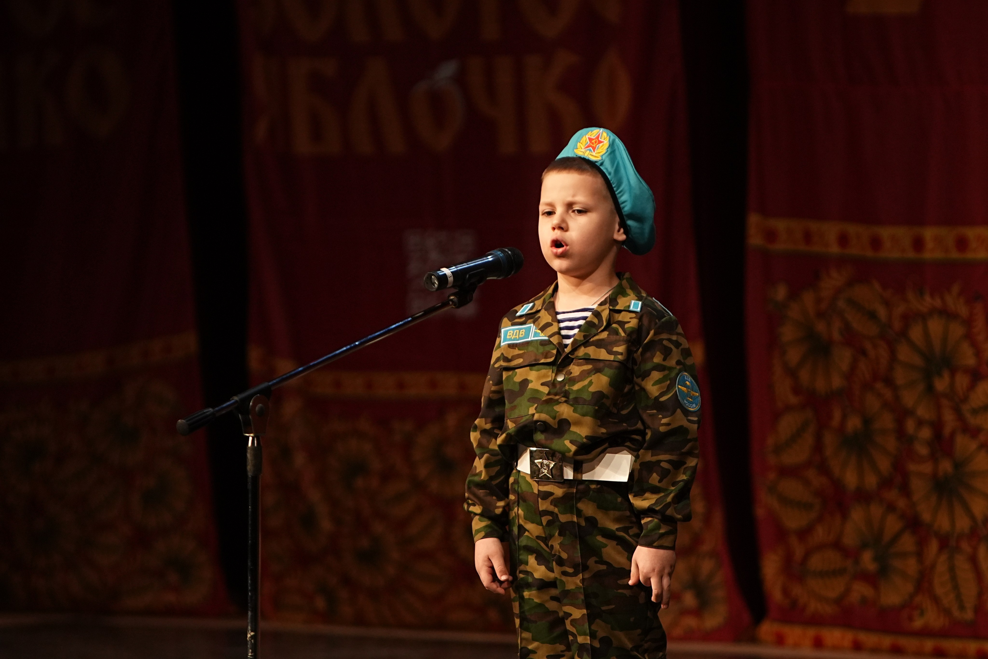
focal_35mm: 300
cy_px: 330
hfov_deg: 6.9
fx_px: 8233
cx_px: 494
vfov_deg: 4.6
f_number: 2.8
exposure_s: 1/400
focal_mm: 200
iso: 1600
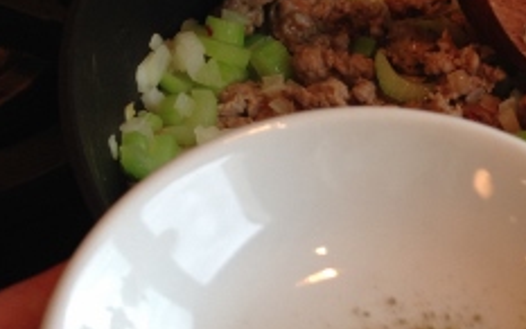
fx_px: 1033
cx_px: 510
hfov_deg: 27.2
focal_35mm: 72
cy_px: 352
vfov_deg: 17.6
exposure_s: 1/30
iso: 50
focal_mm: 4.12
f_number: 2.4
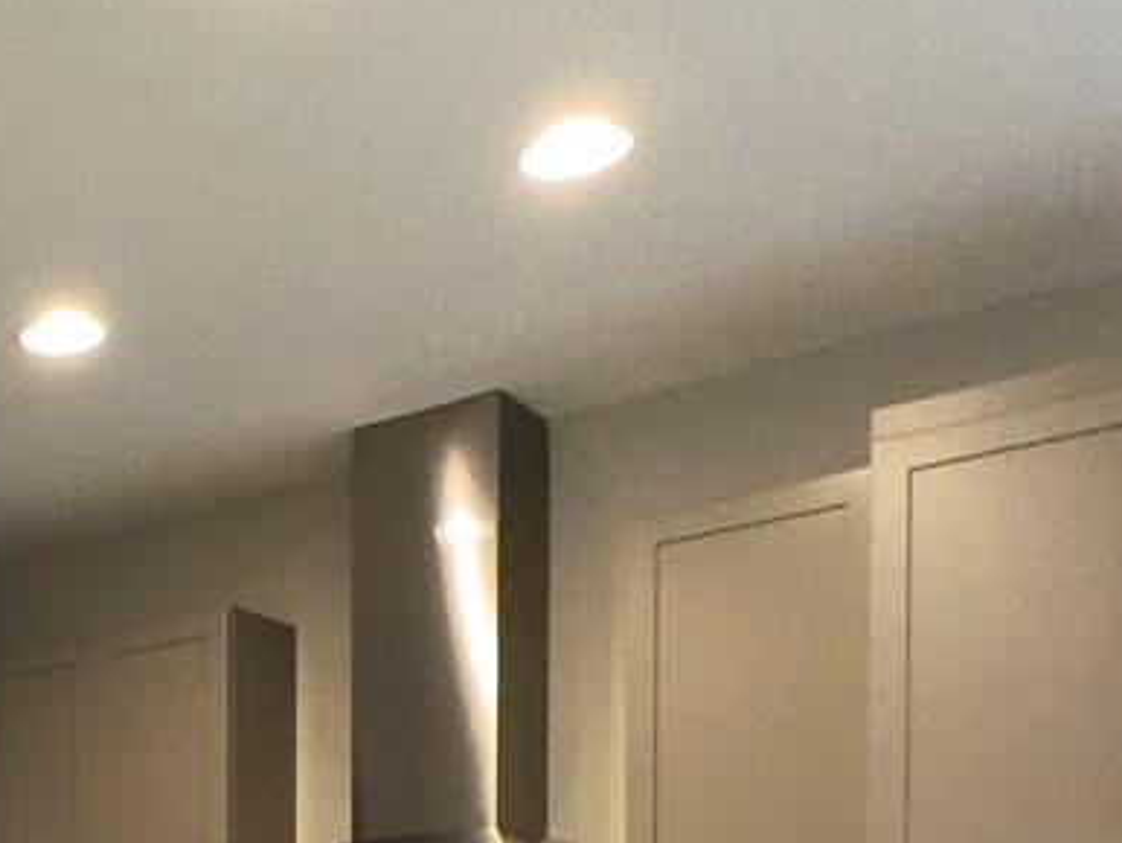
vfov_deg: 22.0
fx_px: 1881
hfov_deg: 28.8
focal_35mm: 58
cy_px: 1171
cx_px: -227
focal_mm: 2.22
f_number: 2.2
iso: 500
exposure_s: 1/120
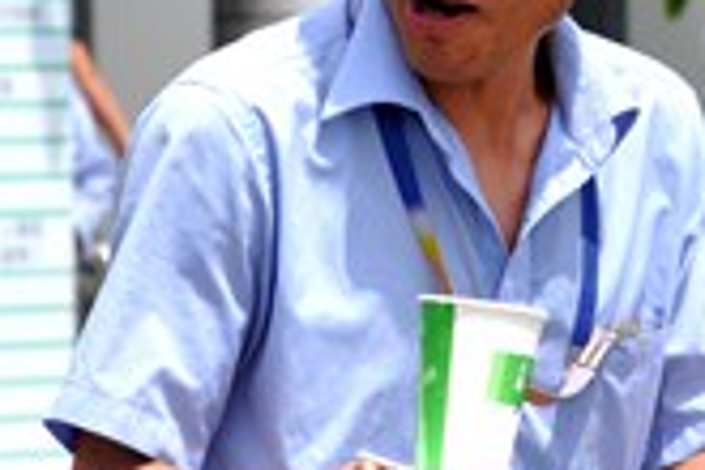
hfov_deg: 3.6
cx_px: 692
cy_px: 122
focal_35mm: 573
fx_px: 11217
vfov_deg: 2.4
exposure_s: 1/350
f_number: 9.5
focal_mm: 105
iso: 200
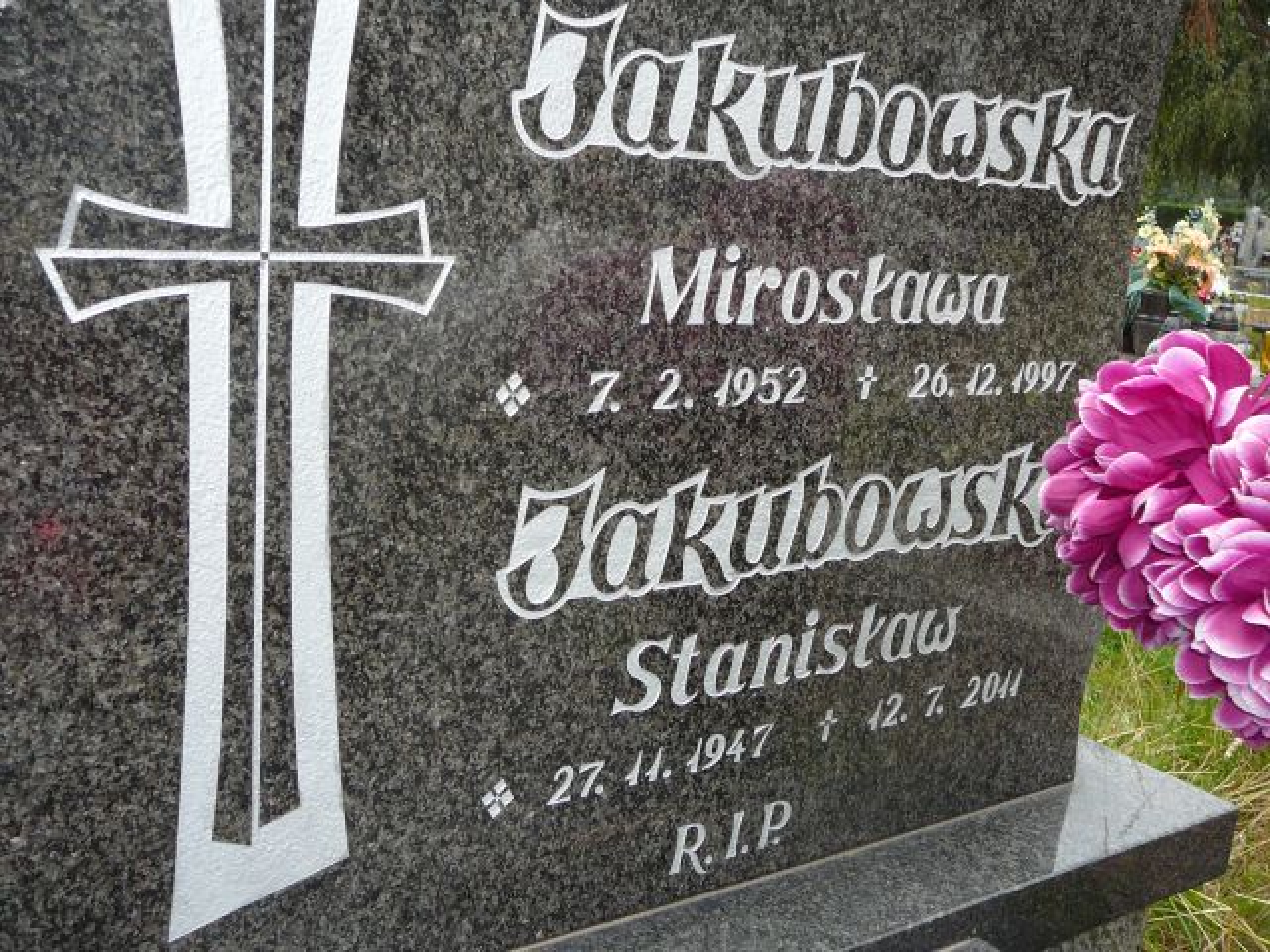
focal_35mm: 38
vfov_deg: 37.7
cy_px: 476
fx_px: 1394
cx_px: 635
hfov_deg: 49.0
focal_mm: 5.6
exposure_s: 1/30
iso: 100
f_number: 3
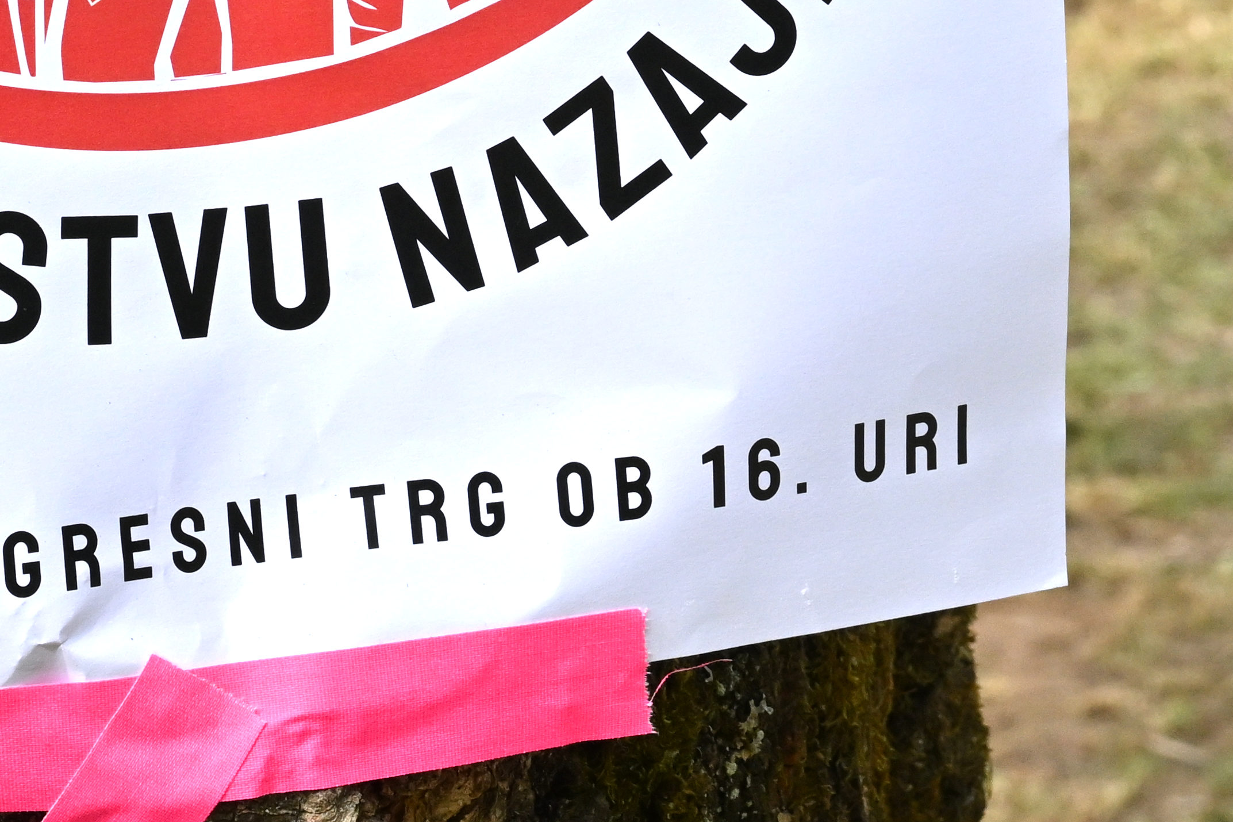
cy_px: -550
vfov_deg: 6.6
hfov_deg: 10.0
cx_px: 1278
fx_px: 6986
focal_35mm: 204
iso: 800
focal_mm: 53
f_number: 11
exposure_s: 1/500
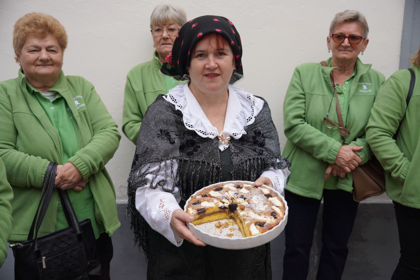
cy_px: 140
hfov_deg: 43.5
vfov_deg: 29.8
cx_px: 210
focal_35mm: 45
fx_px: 527
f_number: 4
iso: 100
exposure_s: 1/160
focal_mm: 30.1
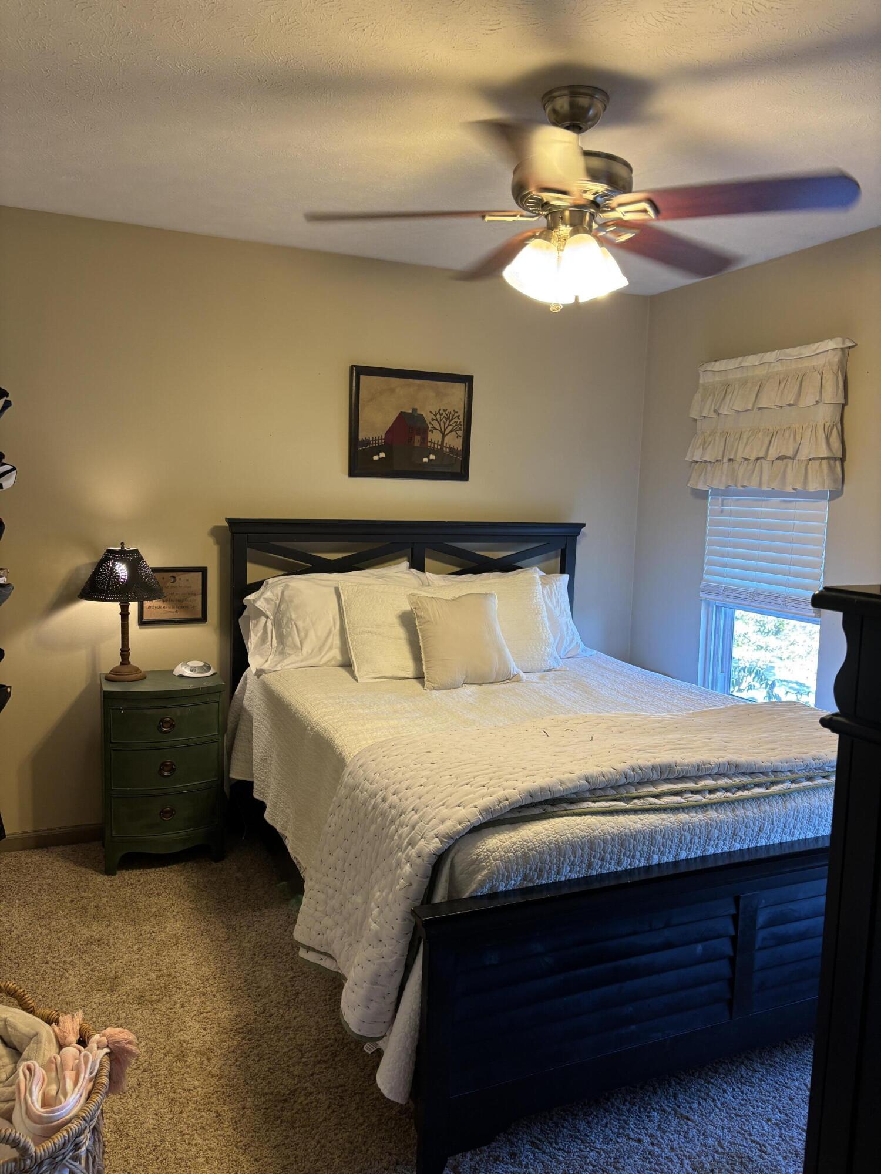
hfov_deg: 53.1
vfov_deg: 67.3
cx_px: 440
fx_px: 882
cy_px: 587
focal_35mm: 26
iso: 125
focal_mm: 5.96
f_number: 1.6
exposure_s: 1/60
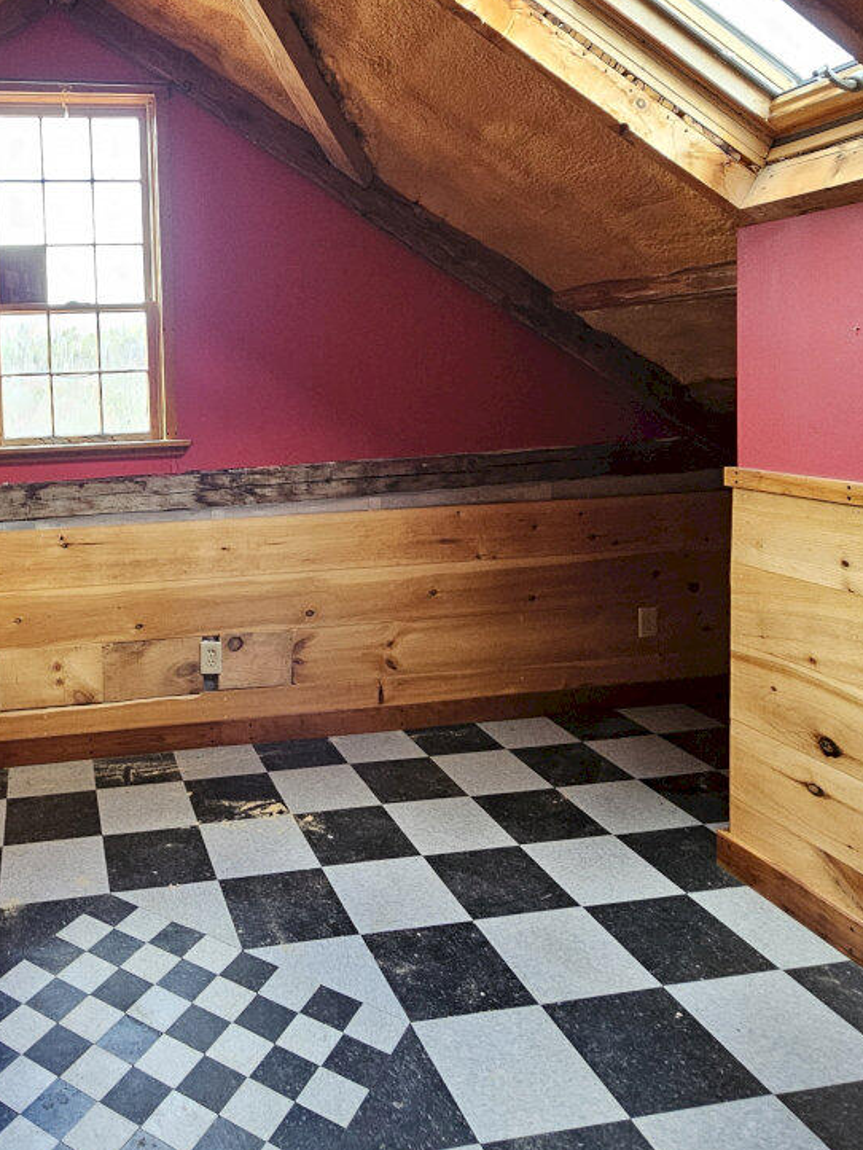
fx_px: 797
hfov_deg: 52.9
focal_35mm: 24
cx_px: 166
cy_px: 452
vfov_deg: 70.7
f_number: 2.2
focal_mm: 2.2
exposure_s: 1/60
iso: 400
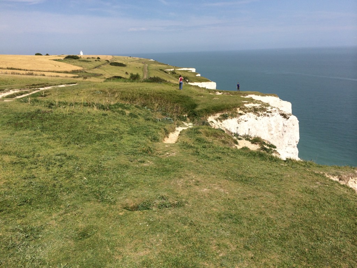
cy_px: 134
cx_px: 178
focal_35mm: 30
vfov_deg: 46.8
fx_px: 309
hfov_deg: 60.0
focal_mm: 4.12
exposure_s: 1/3425
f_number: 2.2
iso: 40
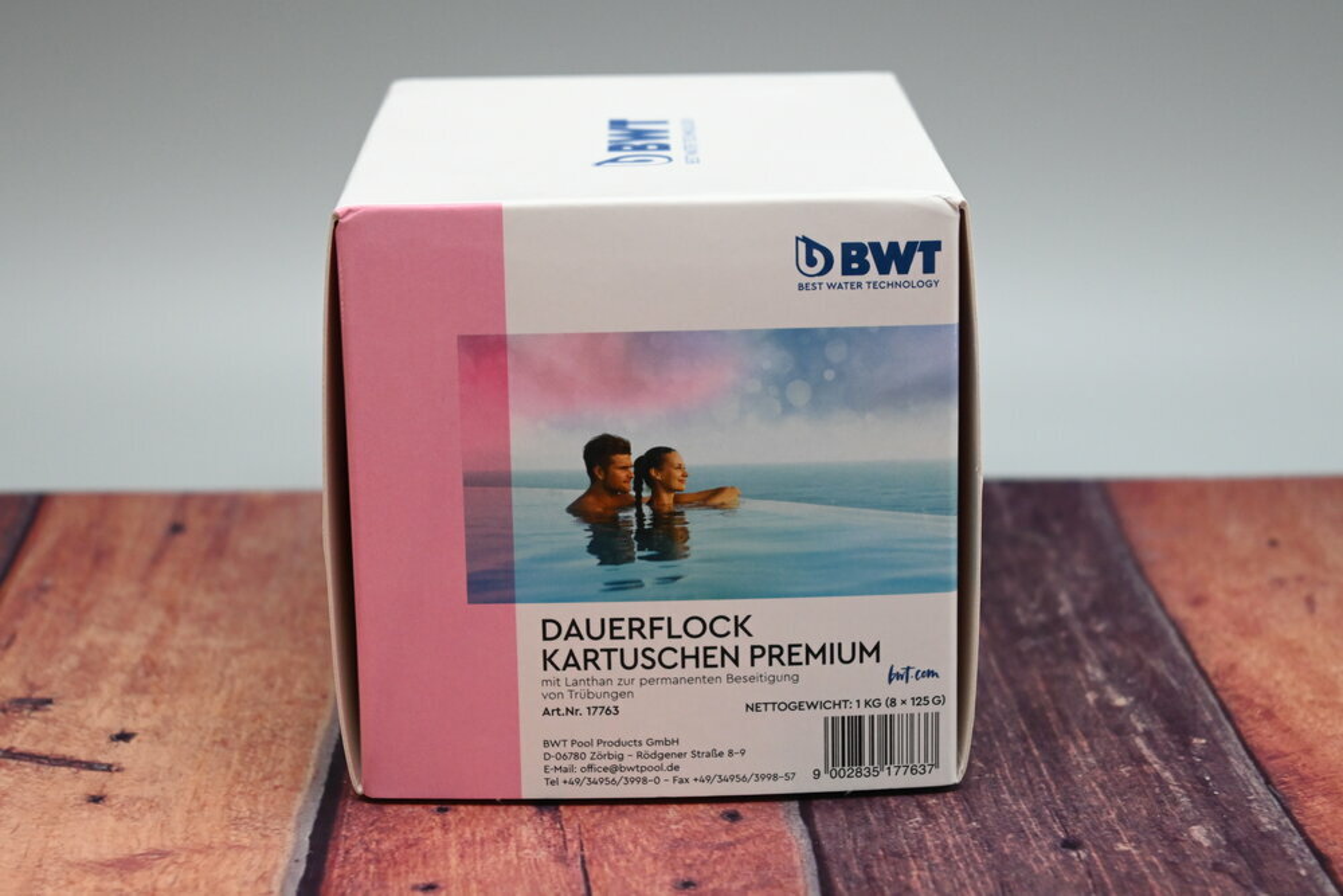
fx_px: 2798
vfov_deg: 18.2
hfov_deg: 27.0
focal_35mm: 75
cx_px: 672
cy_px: 448
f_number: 6.3
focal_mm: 50
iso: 1400
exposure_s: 1/80
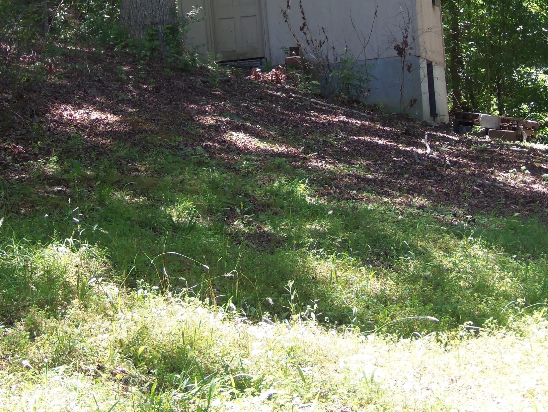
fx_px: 1726
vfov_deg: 13.5
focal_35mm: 109
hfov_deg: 18.0
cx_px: 315
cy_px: 49
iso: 64
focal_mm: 10.7
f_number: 4
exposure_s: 1/50
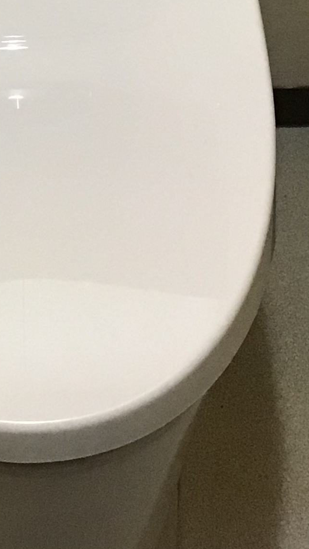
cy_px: -20
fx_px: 1398
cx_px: 12
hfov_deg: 12.5
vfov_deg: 21.3
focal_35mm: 96
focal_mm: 3.3
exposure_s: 1/30
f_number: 2.4
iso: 160
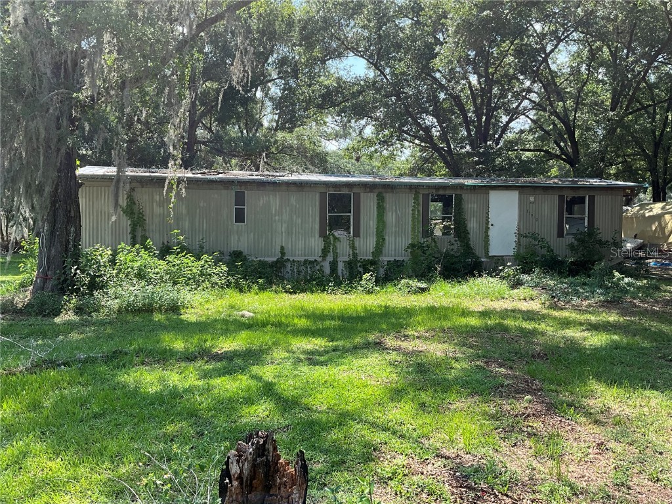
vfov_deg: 48.2
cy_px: 252
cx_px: 336
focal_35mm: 29
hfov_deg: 61.7
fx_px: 563
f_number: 1.8
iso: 25
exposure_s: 1/473
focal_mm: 3
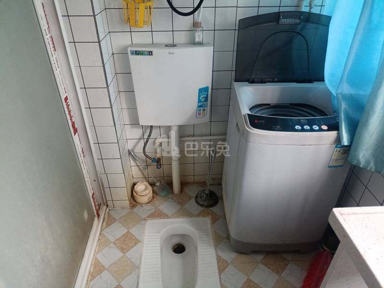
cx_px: 192
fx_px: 288
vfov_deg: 53.1
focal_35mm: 26
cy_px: 144
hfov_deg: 67.3
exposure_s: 1/33.3
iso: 1037
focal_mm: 4.65
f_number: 1.8
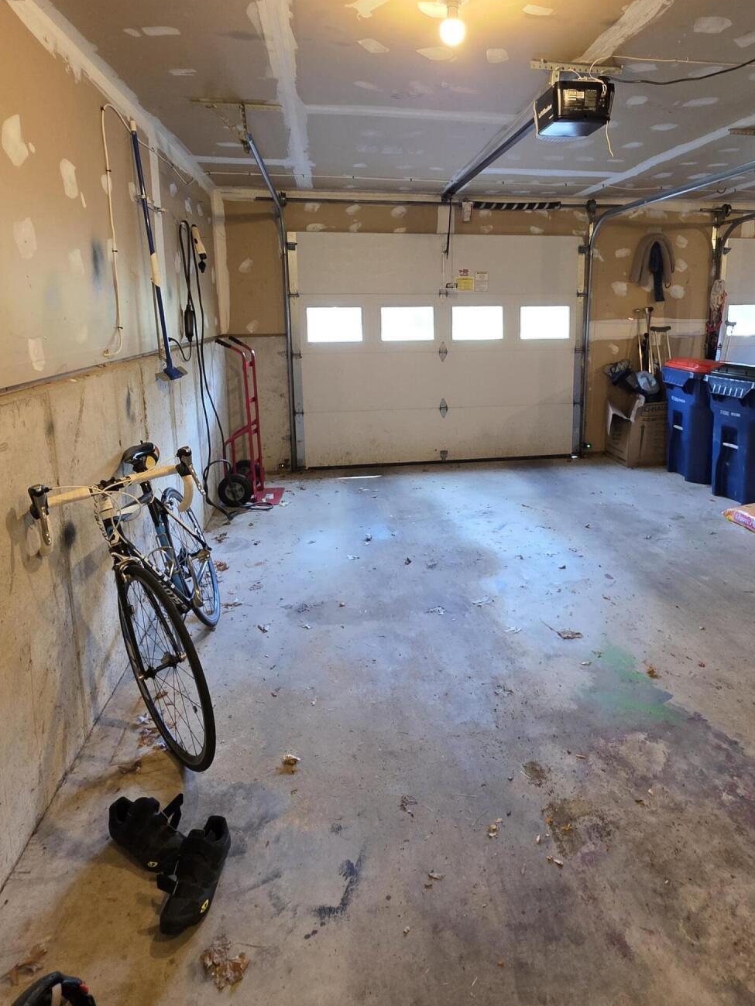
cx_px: 438
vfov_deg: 80.8
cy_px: 404
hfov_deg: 65.6
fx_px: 582
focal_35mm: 20
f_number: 1.9
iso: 320
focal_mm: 2.2
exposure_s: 1/60
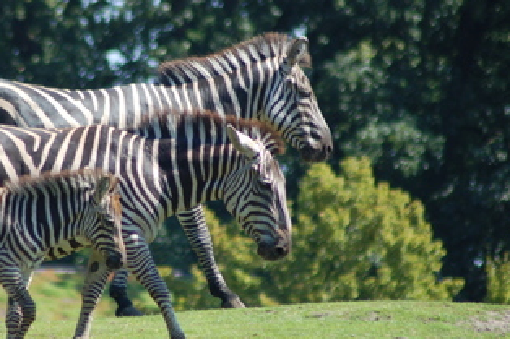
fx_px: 9331
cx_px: 151
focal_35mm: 659
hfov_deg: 3.1
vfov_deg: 2.1
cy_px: 185
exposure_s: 1/500
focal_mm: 300
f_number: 5.6
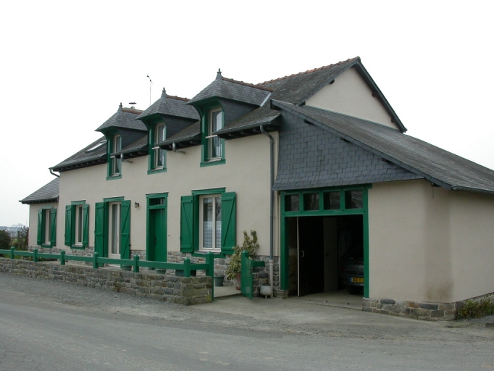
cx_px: 247
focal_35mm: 38
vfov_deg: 37.7
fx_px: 542
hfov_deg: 49.0
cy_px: 186
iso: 100
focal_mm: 7.85
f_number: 4.7
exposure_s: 1/113
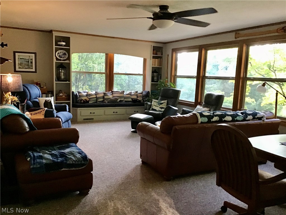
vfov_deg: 45.4
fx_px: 256
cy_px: 108
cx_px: 143
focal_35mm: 31
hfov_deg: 58.4
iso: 160
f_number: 2.4
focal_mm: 3.3
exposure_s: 1/30
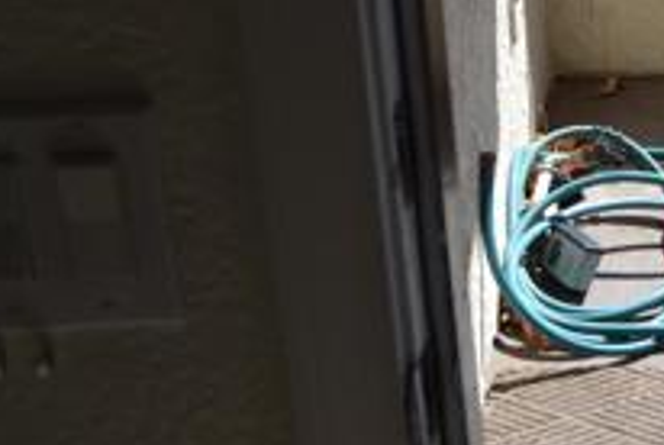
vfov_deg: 14.4
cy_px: -37
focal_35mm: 93
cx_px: 1012
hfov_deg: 19.1
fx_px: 1718
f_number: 6.3
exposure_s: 1/320
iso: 100
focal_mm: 20
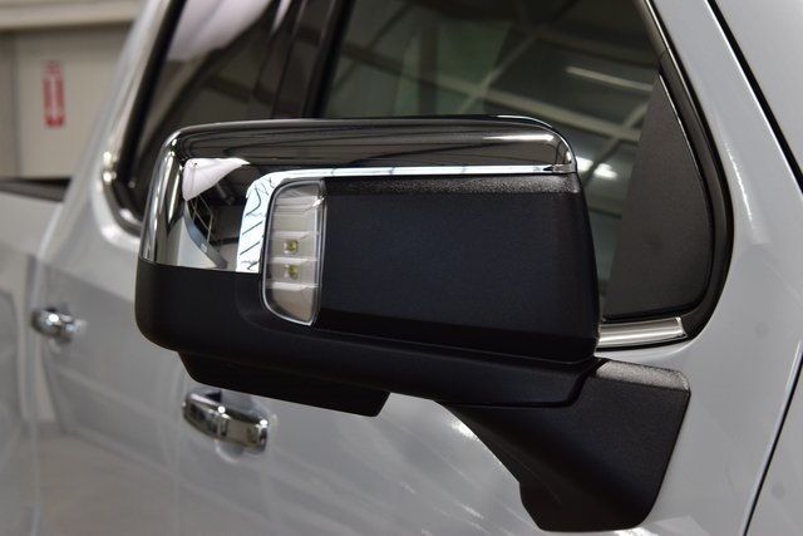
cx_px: 402
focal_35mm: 78
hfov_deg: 26.0
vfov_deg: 17.5
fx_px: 1740
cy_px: 268
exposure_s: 1/60
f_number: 8
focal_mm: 52
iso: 1100
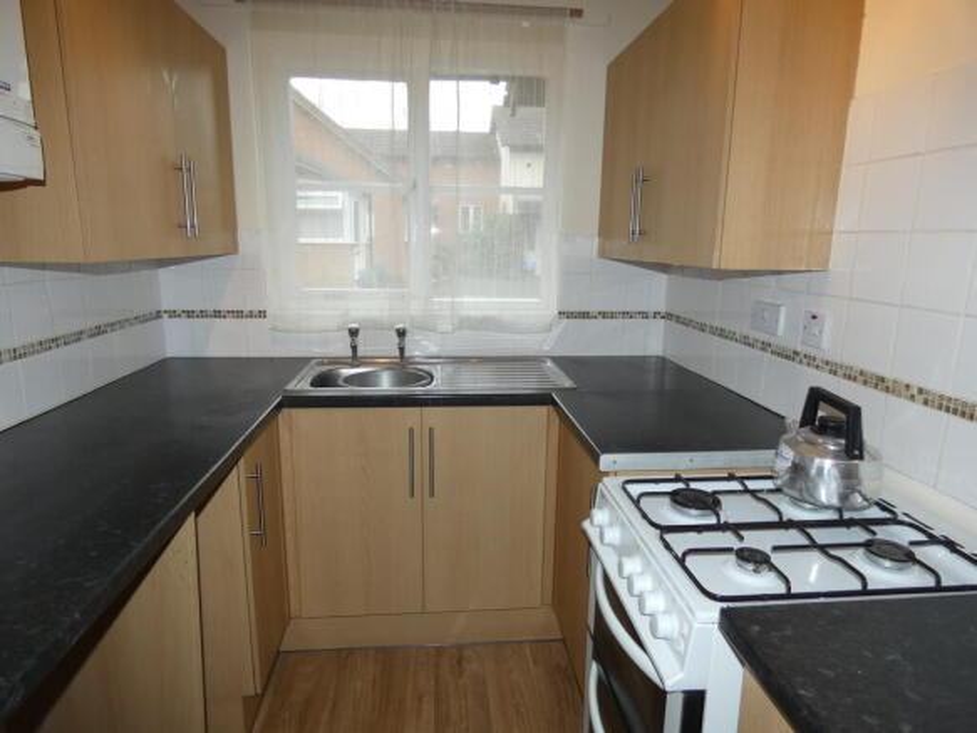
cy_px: 366
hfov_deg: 81.8
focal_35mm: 20
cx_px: 488
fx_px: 564
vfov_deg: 66.0
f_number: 2.8
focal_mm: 3.6
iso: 80
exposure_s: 1/60
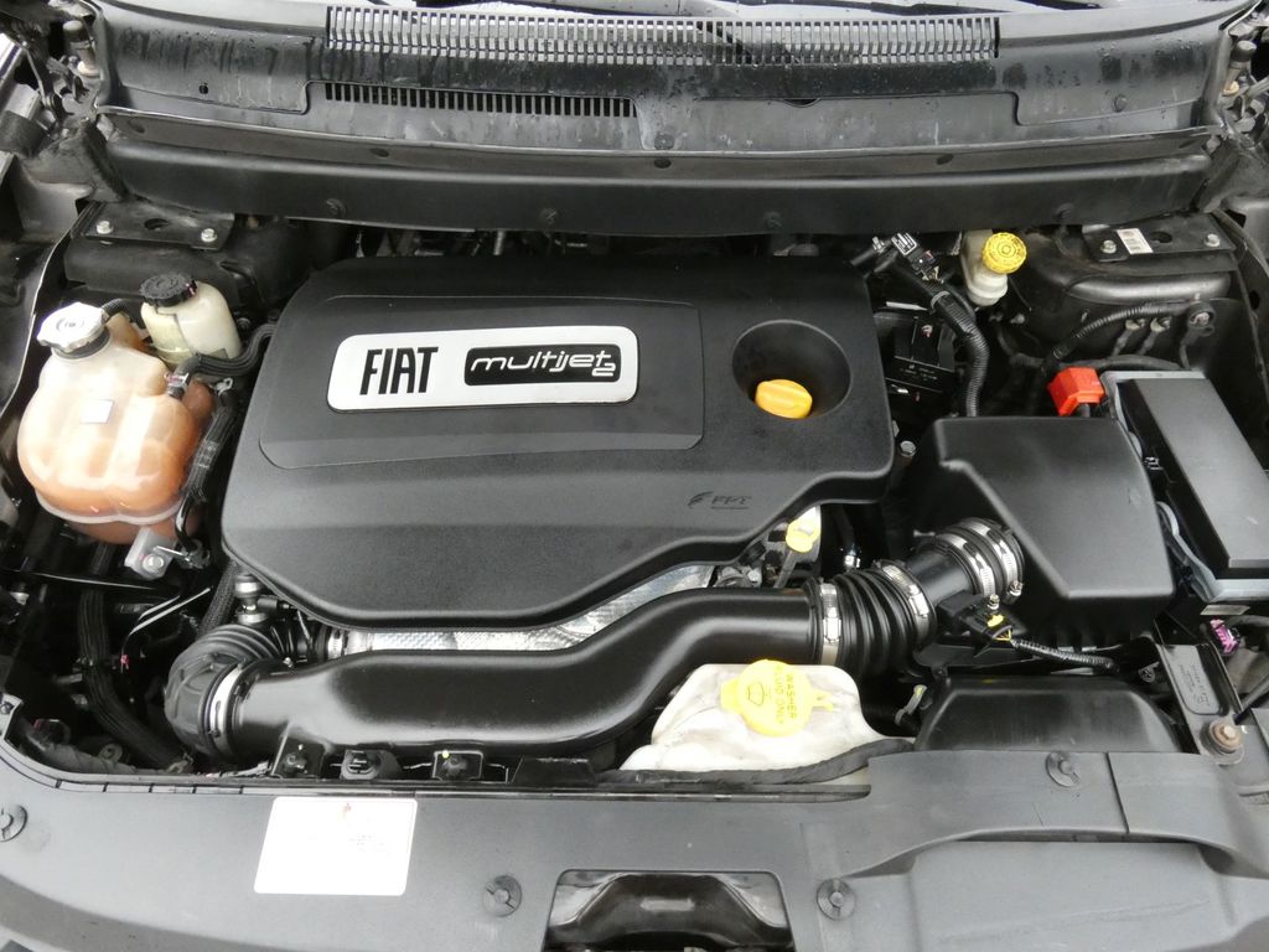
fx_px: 807
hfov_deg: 76.4
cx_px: 634
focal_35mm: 22
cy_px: 476
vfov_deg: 61.1
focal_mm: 4
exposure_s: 1/60
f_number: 5.6
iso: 800
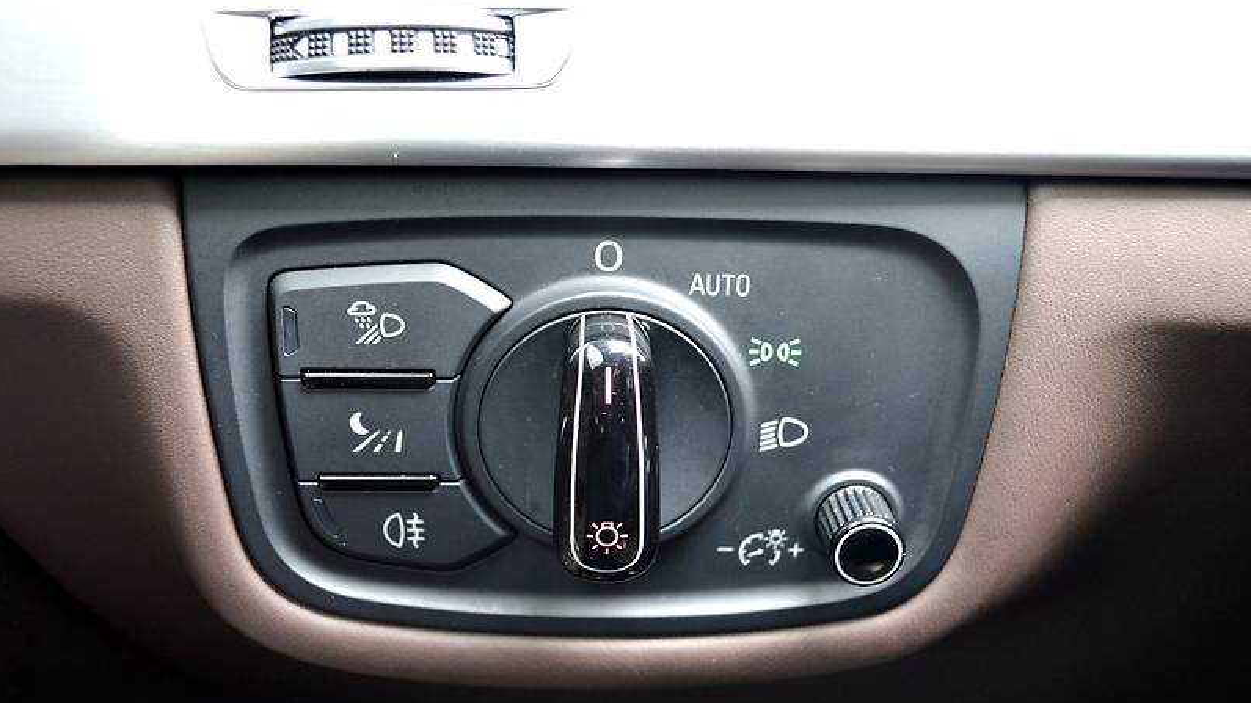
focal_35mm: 41
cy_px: 386
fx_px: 1360
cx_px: 625
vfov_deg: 29.0
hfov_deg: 49.4
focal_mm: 26
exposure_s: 1/13
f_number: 4.2
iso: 800
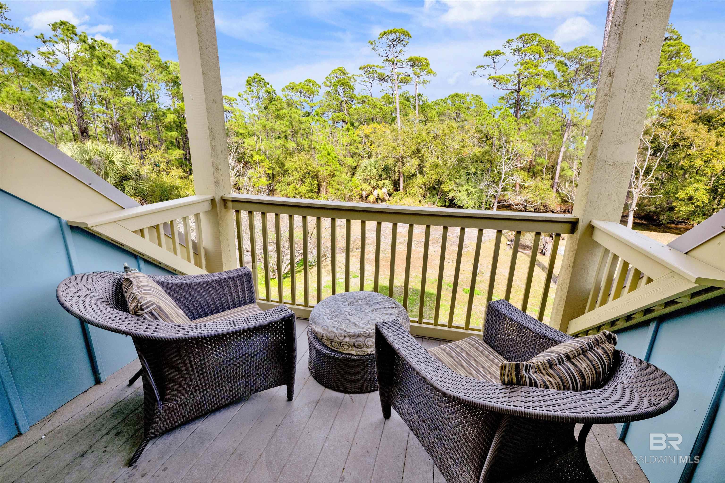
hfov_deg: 96.7
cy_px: 242
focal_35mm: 16
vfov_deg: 73.7
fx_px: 322
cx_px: 362
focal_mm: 16
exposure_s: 1/320
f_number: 11
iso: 400
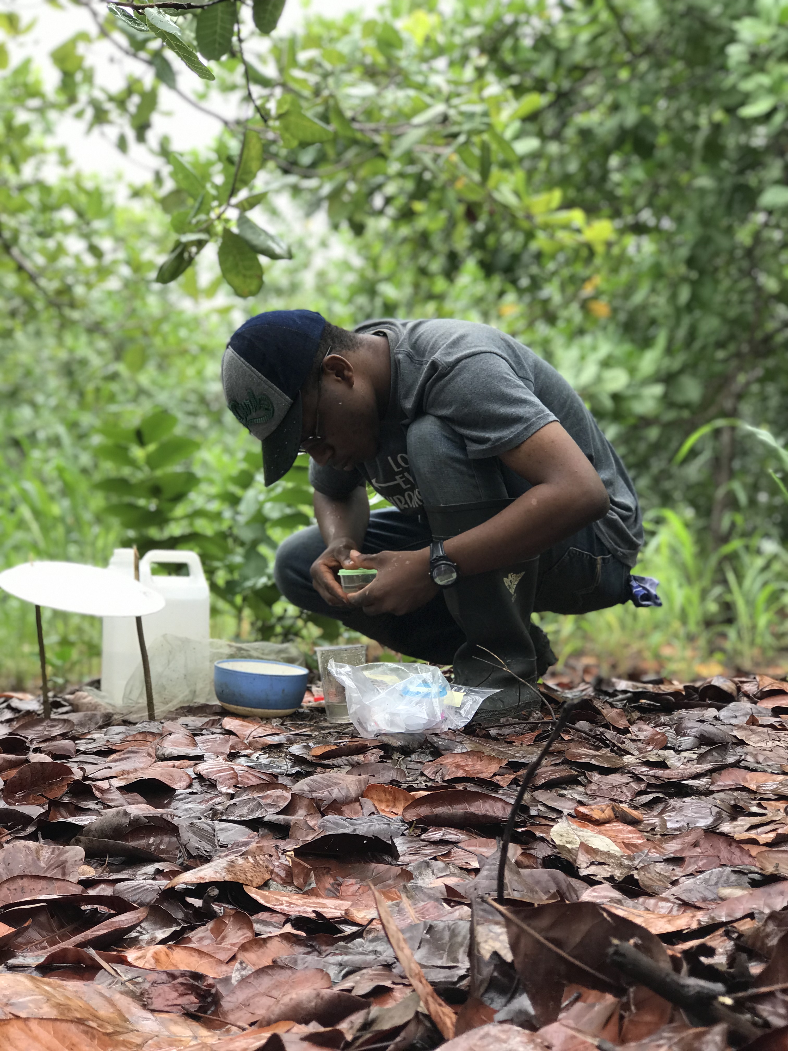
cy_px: 526
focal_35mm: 57
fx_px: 1730
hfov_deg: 25.7
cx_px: 394
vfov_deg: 33.8
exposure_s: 1/100
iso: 25
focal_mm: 6.6
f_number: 2.8
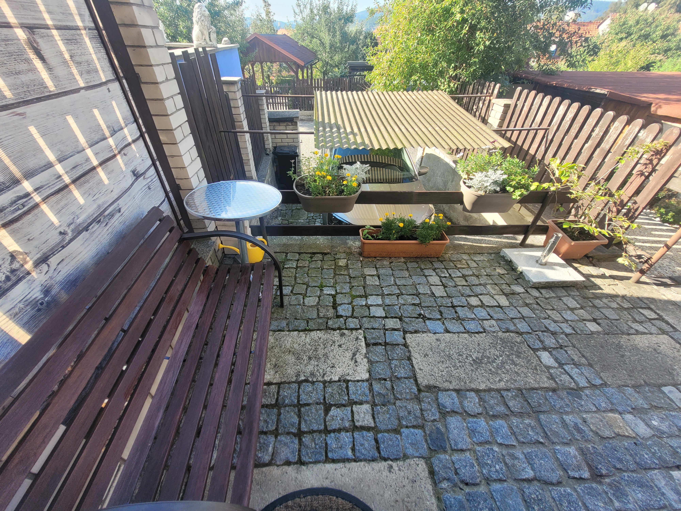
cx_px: 340
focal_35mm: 13
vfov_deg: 89.9
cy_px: 256
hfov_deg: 106.2
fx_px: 256
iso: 40
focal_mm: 1.74
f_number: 2.2
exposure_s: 1/182
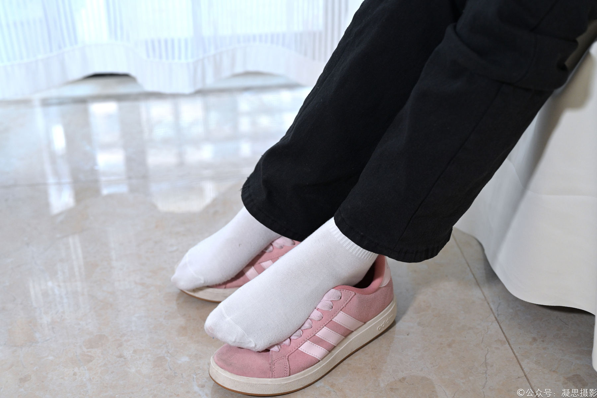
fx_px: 829
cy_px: 199
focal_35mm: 50
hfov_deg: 39.6
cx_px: 298
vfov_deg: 27.0
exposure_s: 1/100
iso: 1600
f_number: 4
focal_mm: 50
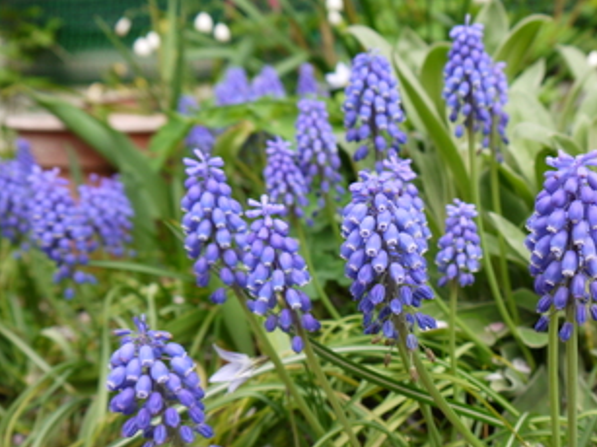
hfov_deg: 44.6
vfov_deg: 34.9
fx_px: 707
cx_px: 428
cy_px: 285
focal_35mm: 41
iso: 160
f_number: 4.5
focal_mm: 14
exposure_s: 1/160
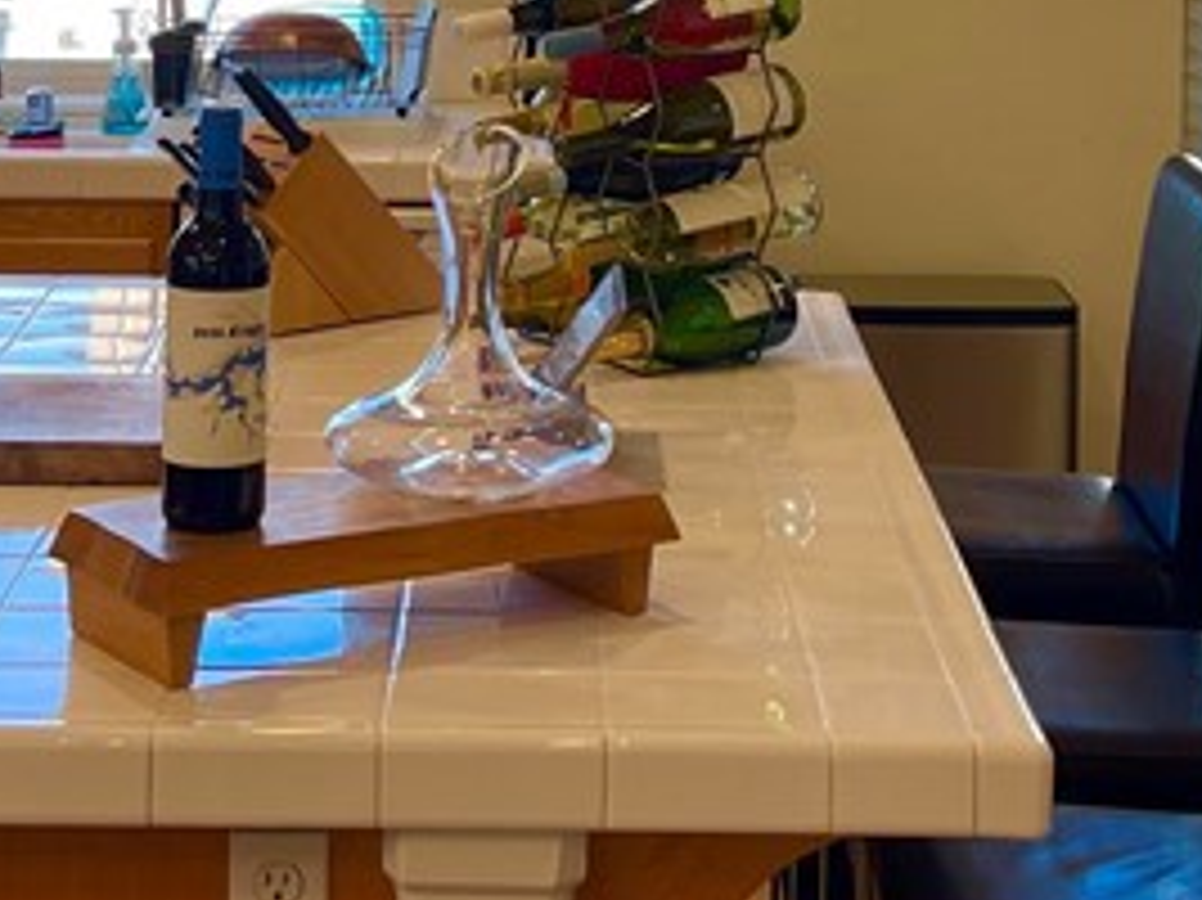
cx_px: 540
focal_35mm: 96
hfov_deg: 20.4
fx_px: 3332
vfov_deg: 14.8
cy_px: -252
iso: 50
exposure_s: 1/120
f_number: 1.6
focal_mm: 5.1
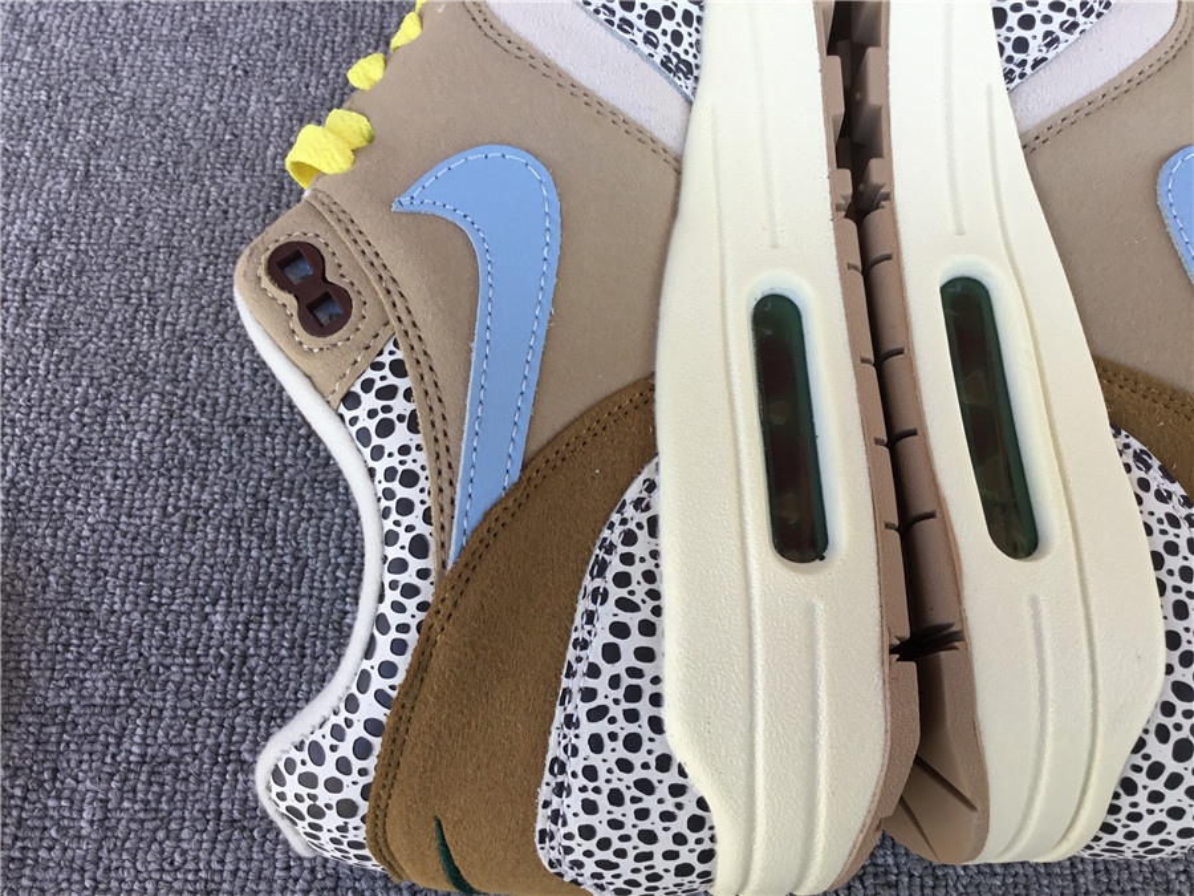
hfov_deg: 58.4
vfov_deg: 45.4
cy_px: 448
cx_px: 597
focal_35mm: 31
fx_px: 1069
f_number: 2.4
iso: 25
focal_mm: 3.3
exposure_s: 1/108
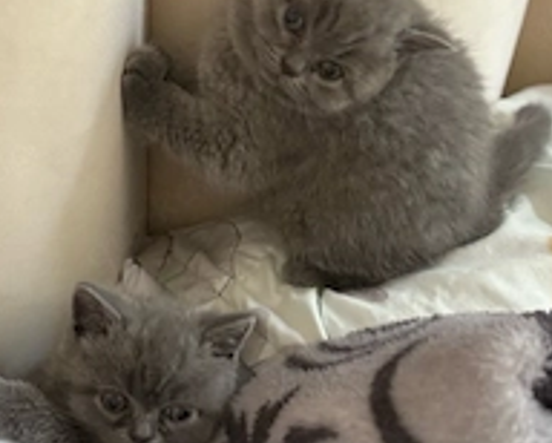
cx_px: 230
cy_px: 236
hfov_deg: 30.9
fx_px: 998
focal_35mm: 61
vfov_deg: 25.0
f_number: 1.9
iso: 200
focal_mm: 2.69
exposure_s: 1/60
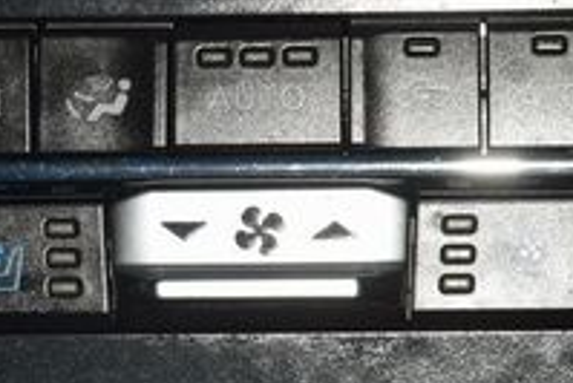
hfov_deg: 7.1
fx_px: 4603
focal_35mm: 289
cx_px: 259
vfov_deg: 4.8
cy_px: 148
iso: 100
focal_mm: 60
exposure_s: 1/125
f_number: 8
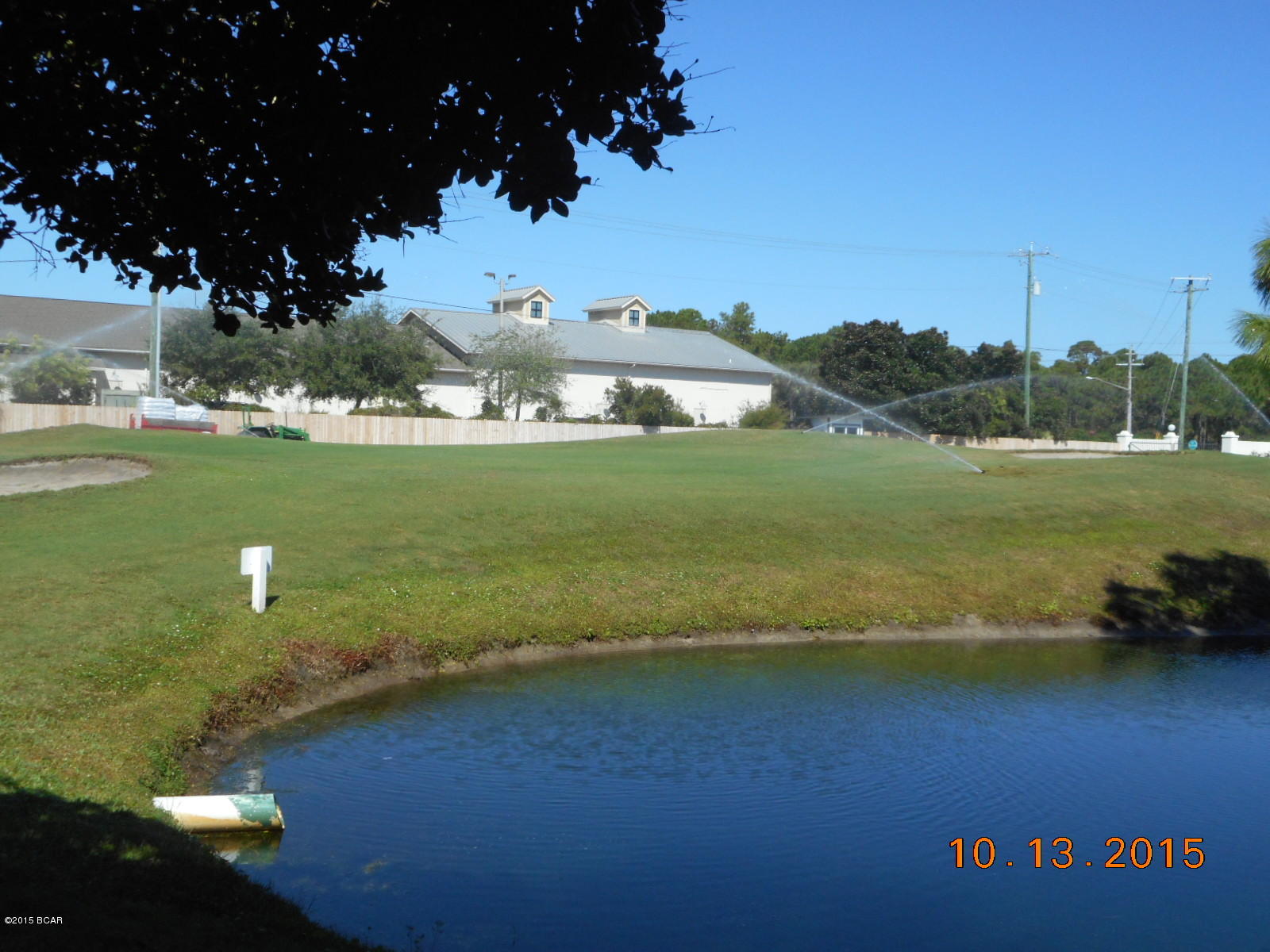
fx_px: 1431
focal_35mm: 39
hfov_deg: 47.9
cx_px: 635
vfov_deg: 36.8
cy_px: 476
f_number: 4.5
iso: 200
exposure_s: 1/1250
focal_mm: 6.9
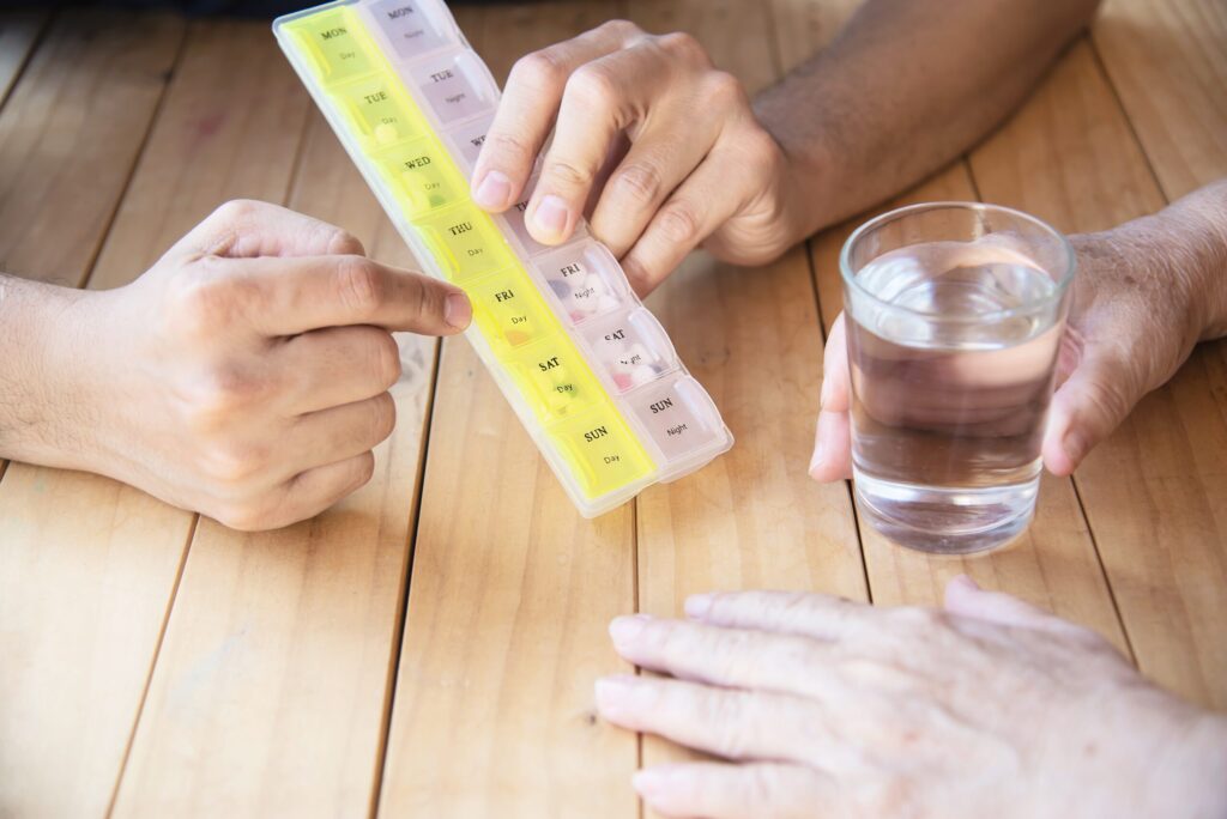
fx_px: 1978
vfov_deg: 23.4
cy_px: 410
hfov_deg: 34.5
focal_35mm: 58
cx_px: 614
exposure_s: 1/160
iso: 200
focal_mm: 58
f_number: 4
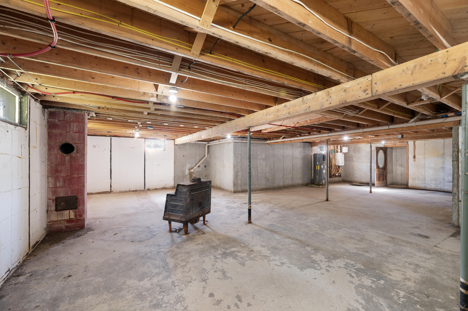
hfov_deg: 104.3
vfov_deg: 81.1
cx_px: 234
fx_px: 182
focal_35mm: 14
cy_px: 156
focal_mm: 14
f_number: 9
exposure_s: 1/2
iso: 320
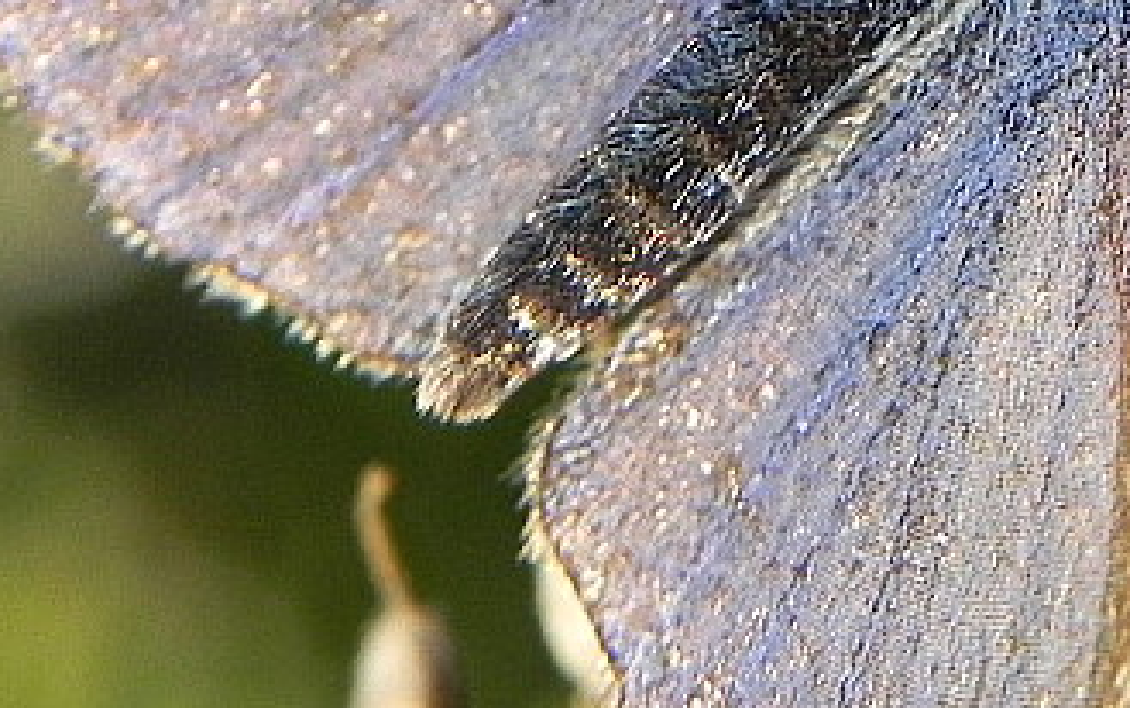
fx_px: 9644
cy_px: -165
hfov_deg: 6.7
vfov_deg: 4.2
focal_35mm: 313
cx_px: 852
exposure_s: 1/345
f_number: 4
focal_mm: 16.9
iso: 160
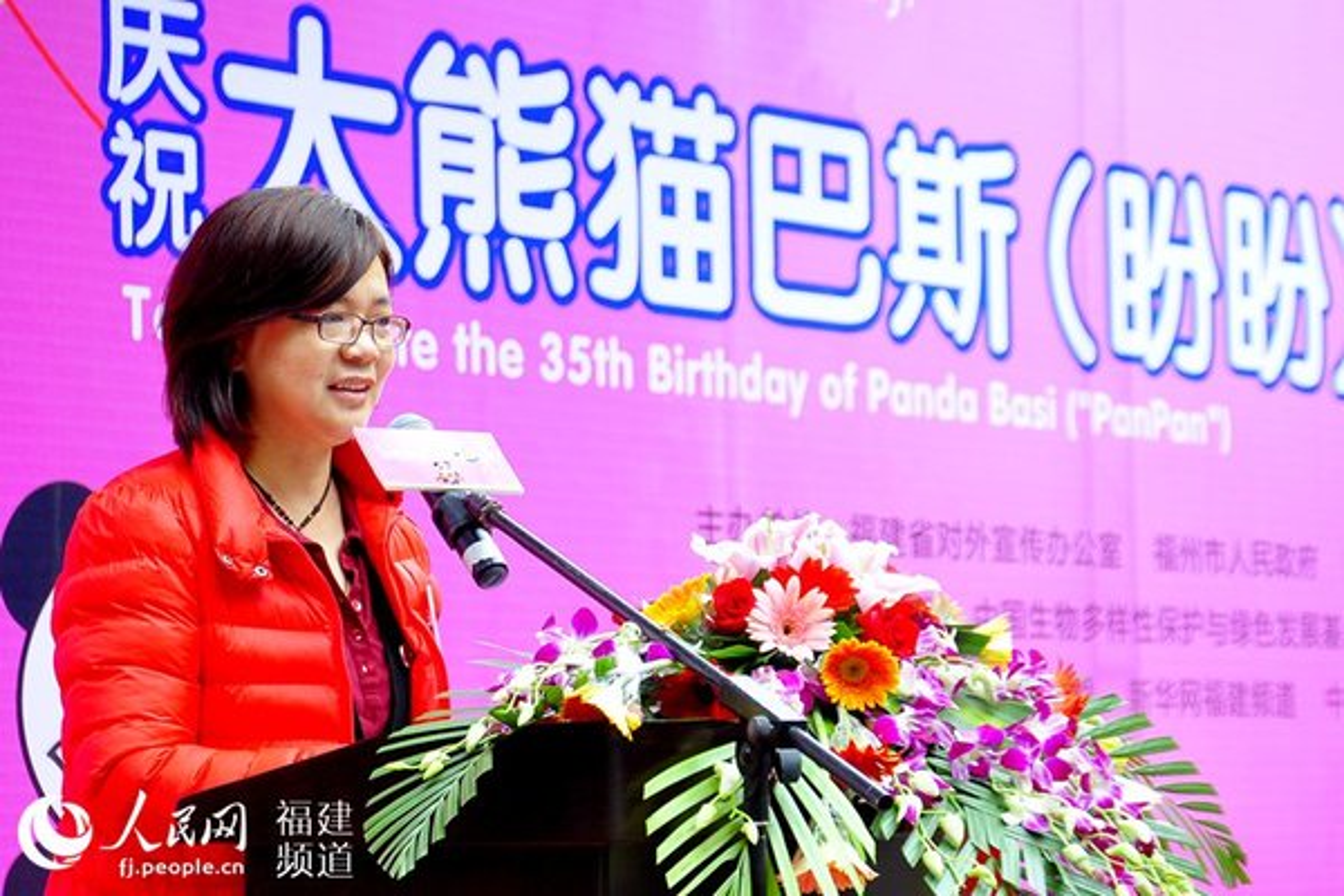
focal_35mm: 68
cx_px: 672
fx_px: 2520
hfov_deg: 29.9
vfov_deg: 20.2
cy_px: 448
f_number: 4.8
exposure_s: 1/50
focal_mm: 45
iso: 320
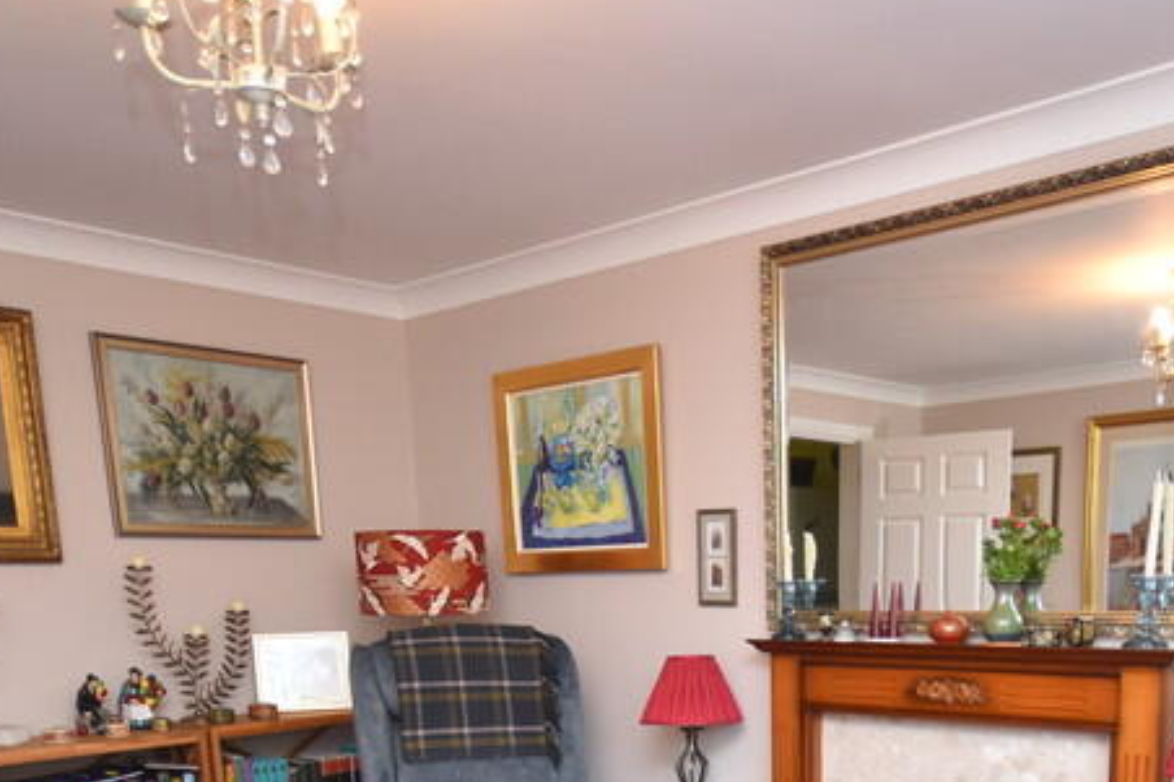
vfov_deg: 34.7
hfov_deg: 55.0
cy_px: 812
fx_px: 1108
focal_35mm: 34
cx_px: 751
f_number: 4
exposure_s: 1/125
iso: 900
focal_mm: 10
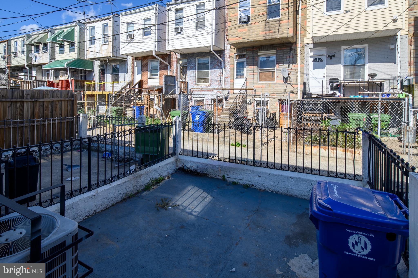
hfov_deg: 86.9
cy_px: 139
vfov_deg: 64.5
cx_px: 209
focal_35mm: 19
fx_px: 221
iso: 320
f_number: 16
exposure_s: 1/250
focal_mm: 19
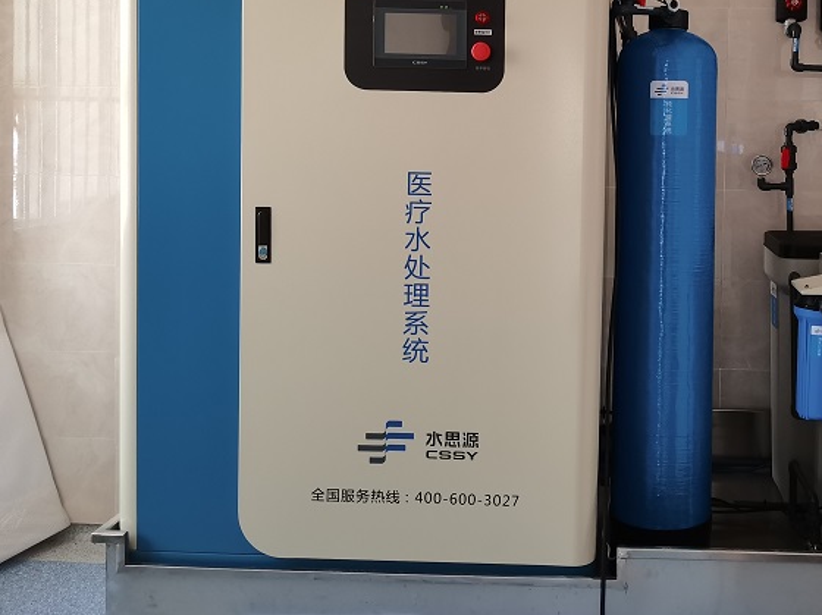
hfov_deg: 44.5
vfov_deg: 34.5
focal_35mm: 41
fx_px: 973
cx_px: 600
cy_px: 168
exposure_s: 1/33.3
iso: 320
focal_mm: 4.94
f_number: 1.9
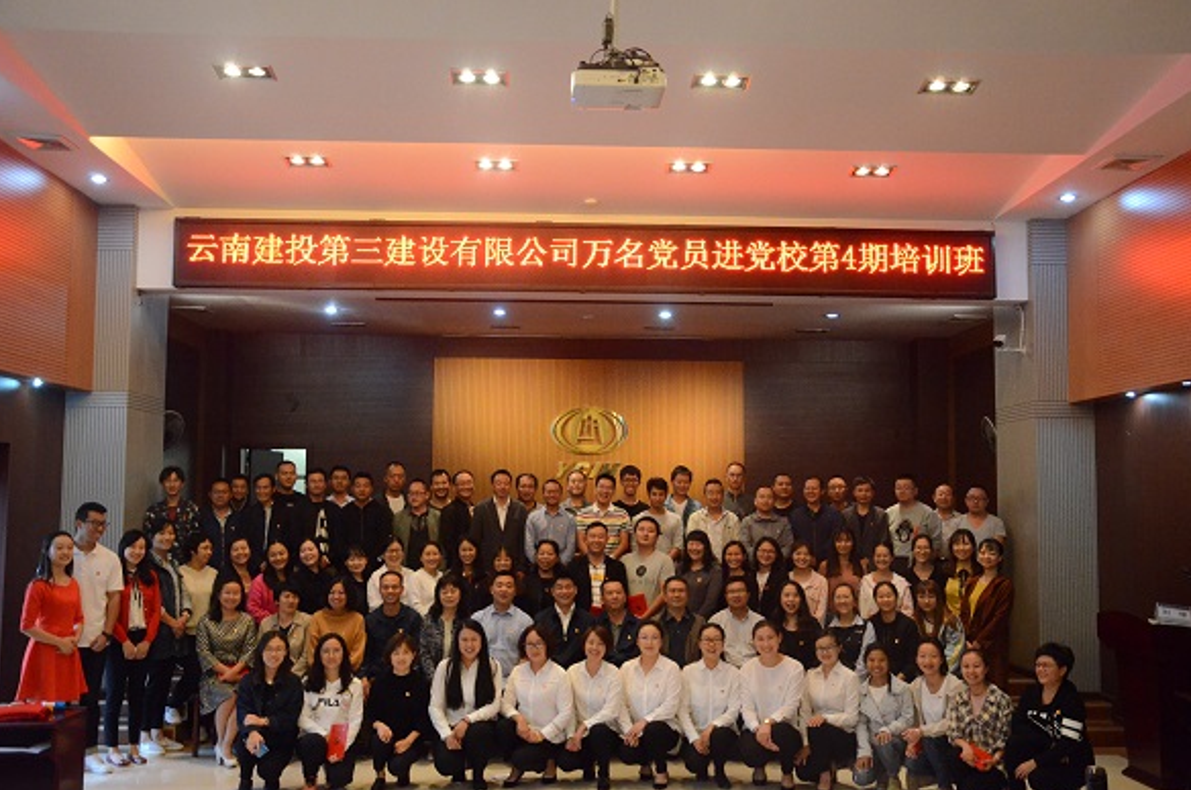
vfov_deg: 34.9
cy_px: 400
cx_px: 596
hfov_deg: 50.8
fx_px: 1255
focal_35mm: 38
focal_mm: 24
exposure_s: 1/60
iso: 5000
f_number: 4
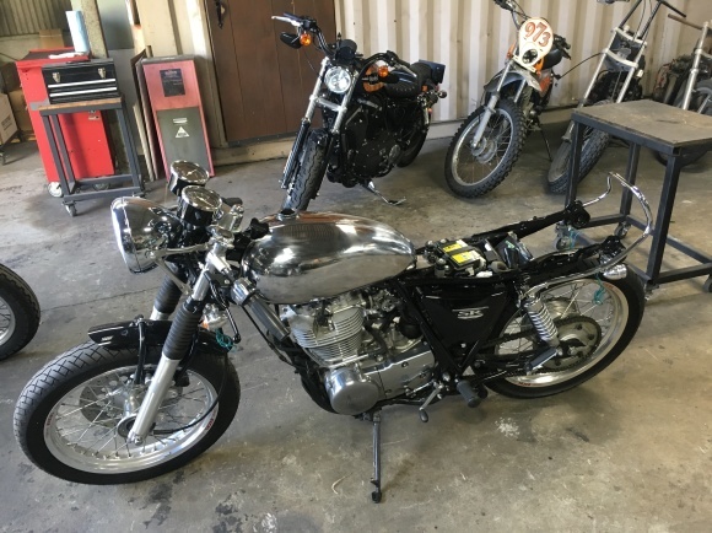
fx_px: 596
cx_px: 356
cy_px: 266
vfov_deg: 48.2
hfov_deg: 61.7
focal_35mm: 29
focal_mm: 4.15
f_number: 2.2
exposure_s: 1/30
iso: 125
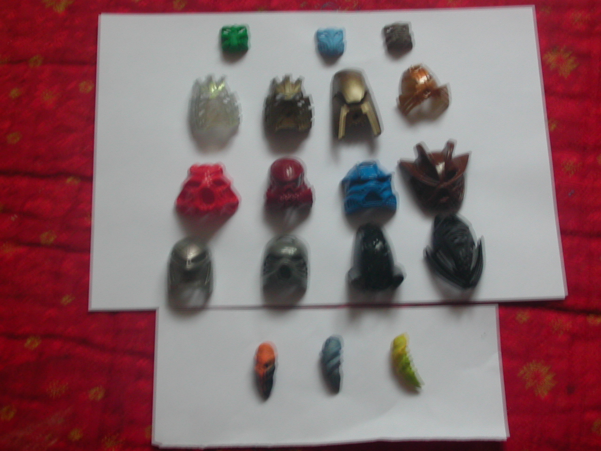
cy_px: 226
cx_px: 300
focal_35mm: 73
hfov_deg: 26.7
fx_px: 1267
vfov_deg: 20.2
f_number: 3.8
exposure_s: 1/3.9
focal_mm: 11.1
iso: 117
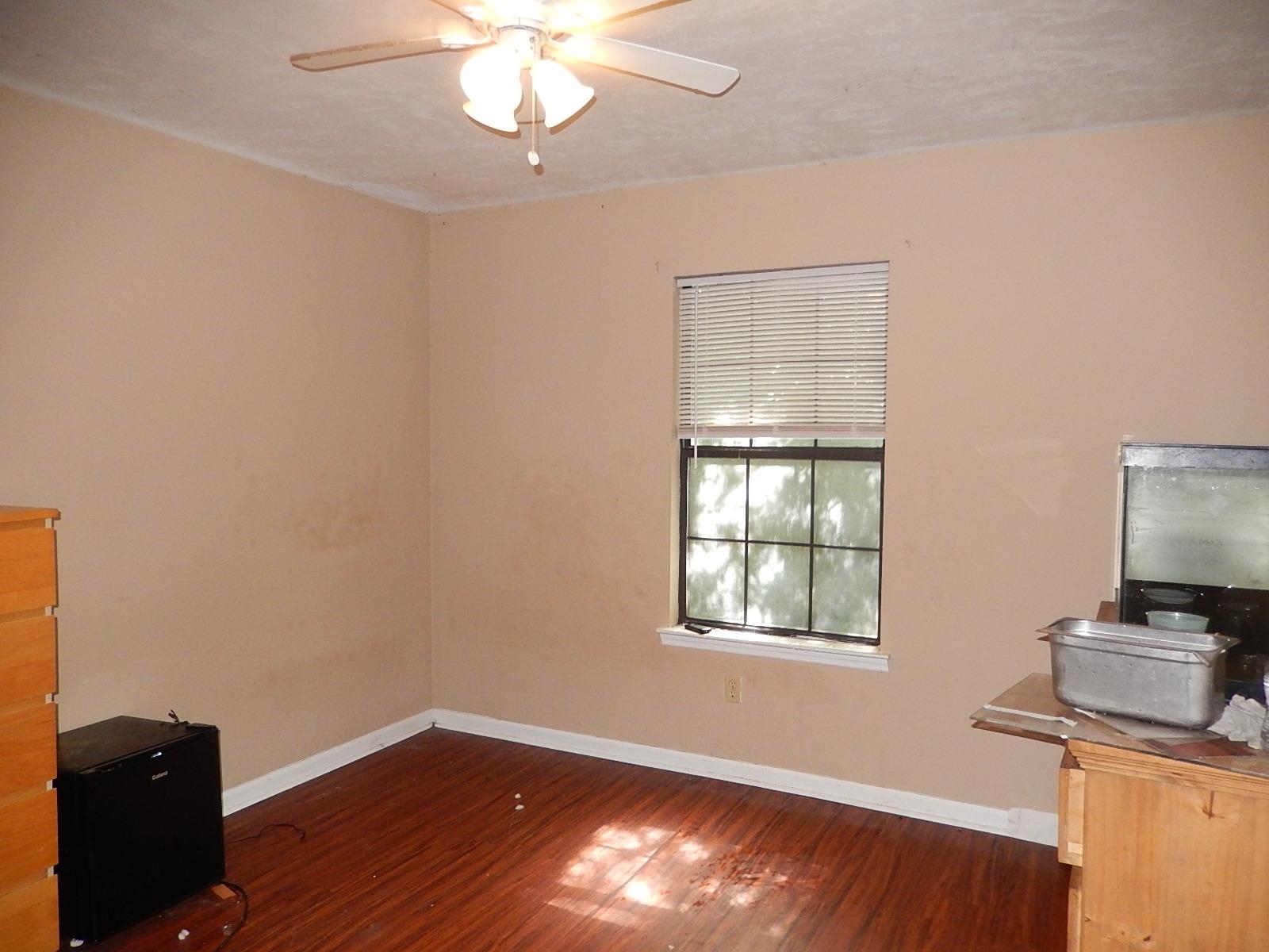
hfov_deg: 69.4
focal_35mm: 25
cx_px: 634
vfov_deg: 54.9
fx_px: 916
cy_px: 476
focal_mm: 4.5
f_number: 3.4
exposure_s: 1/30
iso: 360
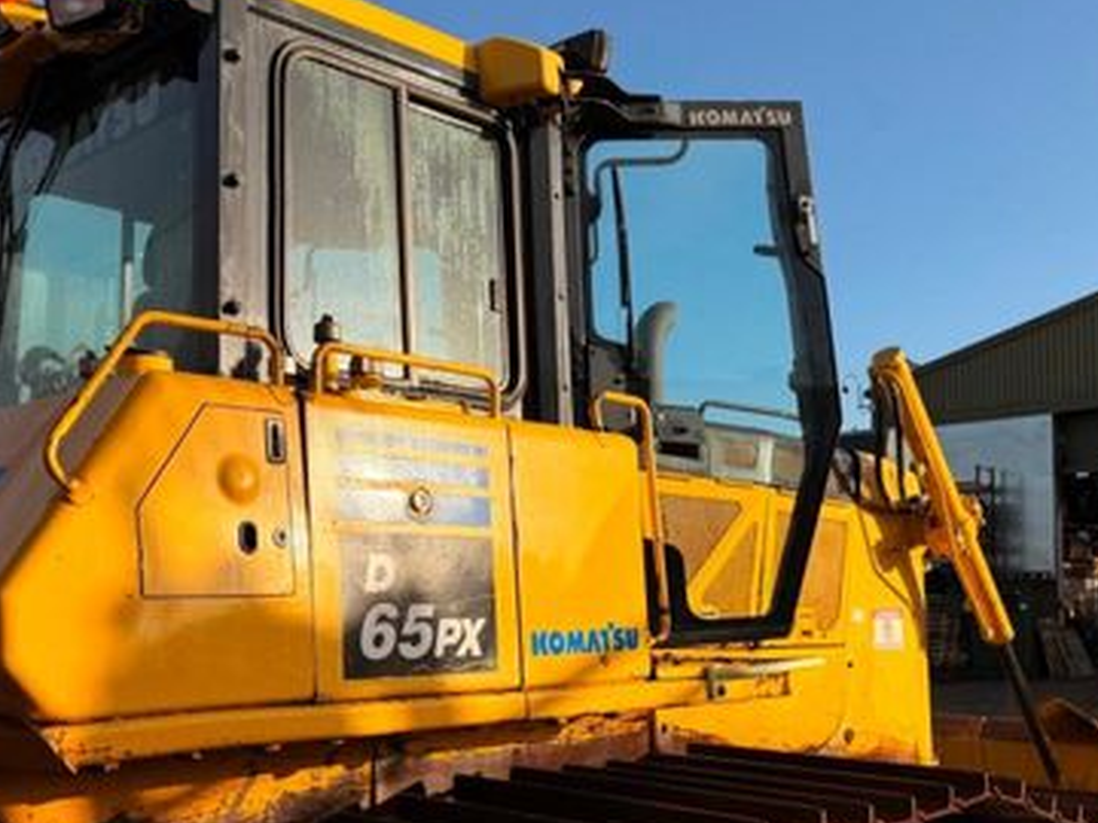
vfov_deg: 35.6
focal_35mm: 40
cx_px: 400
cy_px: 549
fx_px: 1269
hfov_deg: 46.3
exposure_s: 1/4975
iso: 80
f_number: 1.78
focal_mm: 6.76
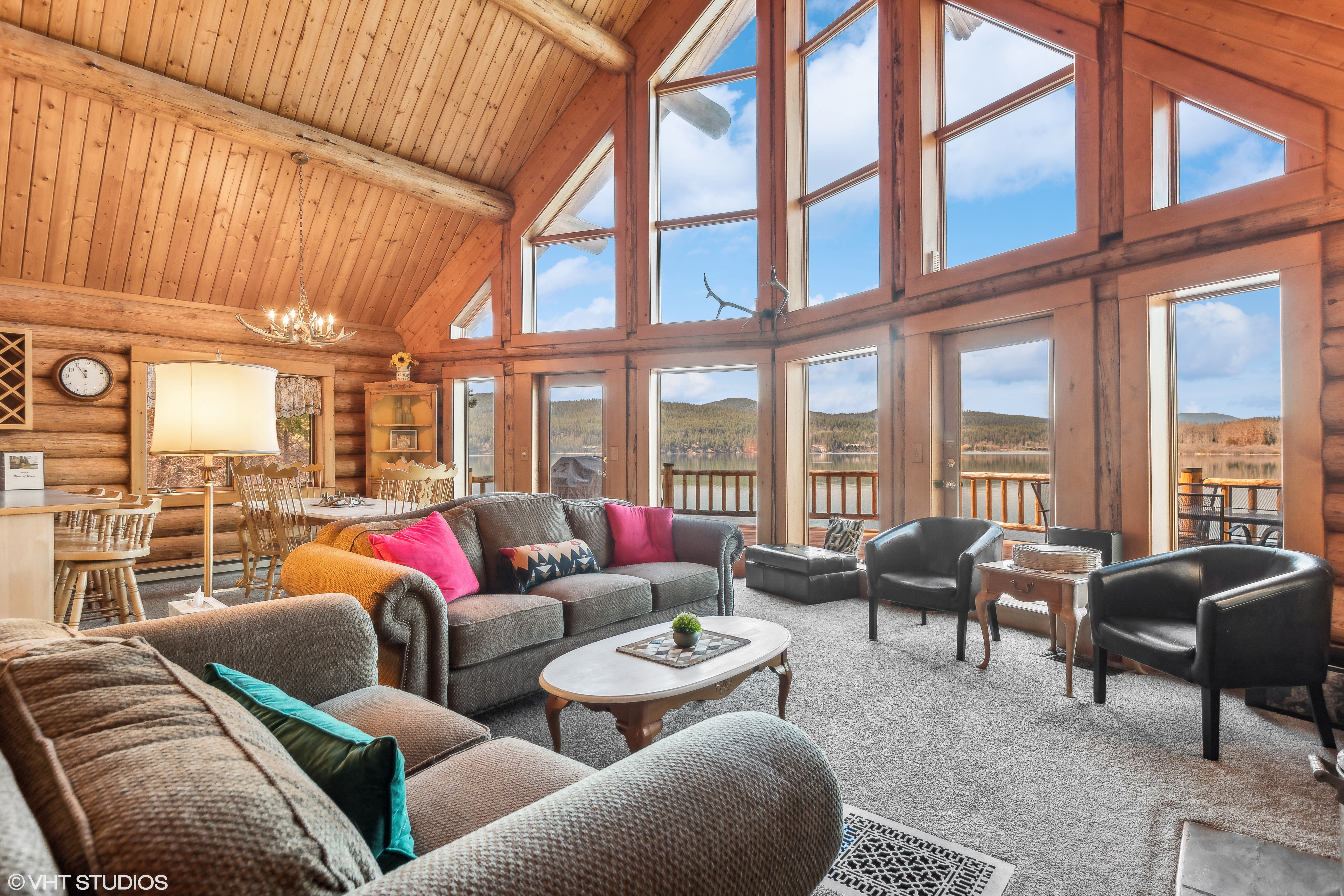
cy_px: 448
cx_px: 672
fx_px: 635
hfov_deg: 93.3
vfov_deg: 70.4
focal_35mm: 17
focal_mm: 11.5
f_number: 6.3
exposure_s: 1/20
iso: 200
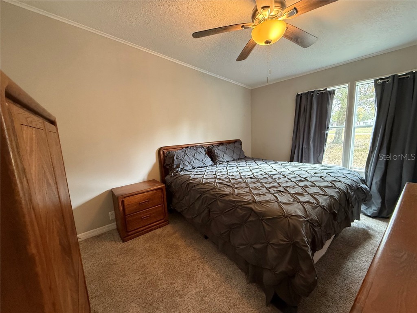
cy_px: 156
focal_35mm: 14
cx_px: 208
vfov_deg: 85.7
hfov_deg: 102.1
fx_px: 169
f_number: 2.2
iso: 400
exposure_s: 1/60
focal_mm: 2.22
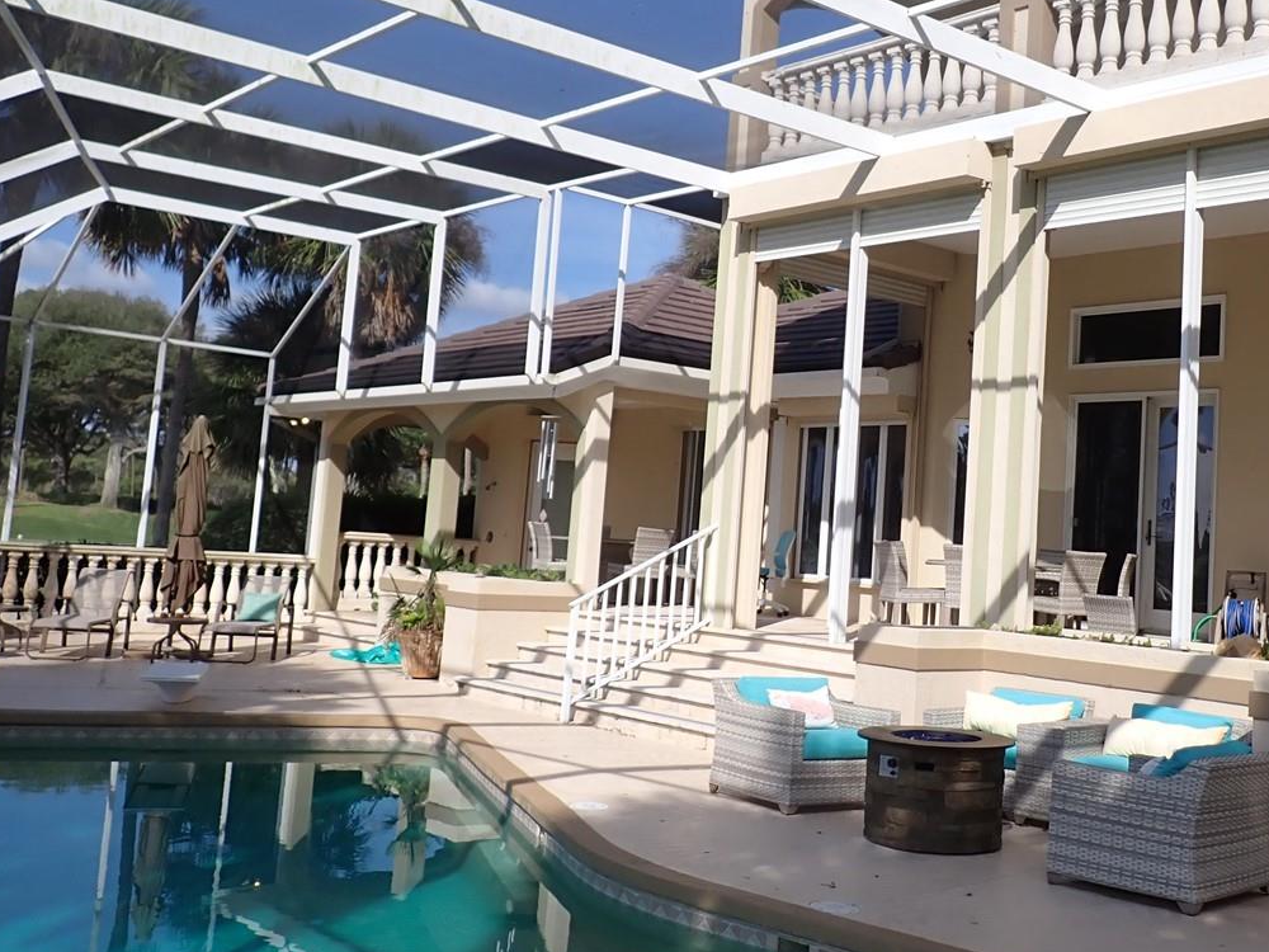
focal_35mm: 40
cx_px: 841
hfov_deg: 46.1
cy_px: 366
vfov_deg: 35.8
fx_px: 1466
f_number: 8
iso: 100
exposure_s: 1/200
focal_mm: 4.5
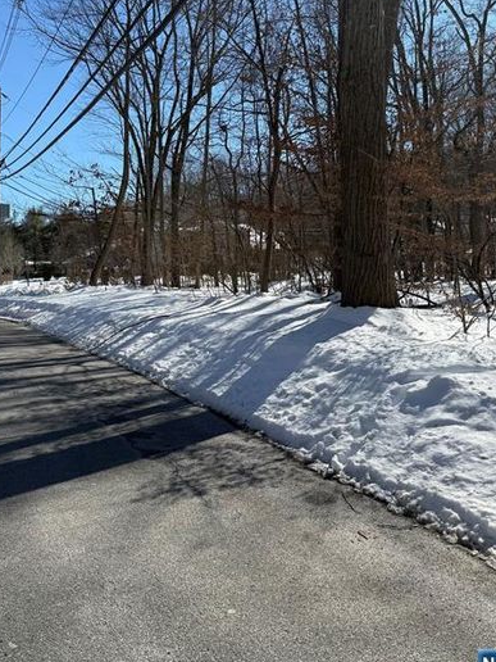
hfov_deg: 45.4
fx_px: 592
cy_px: 252
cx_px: 224
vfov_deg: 57.7
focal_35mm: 31
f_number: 1.78
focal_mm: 6.76
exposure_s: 1/5319
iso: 80
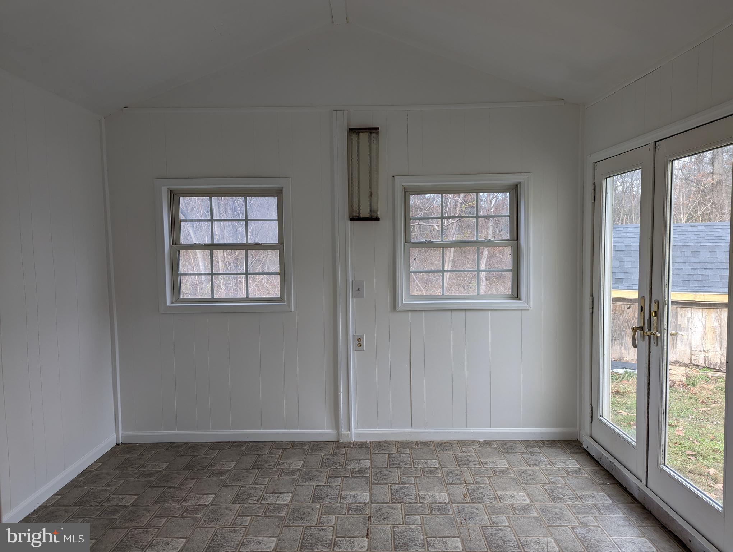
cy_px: 276
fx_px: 509
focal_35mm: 24
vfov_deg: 56.9
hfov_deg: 71.5
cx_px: 366
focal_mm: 6.81
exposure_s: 1/108
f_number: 1.85
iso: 44
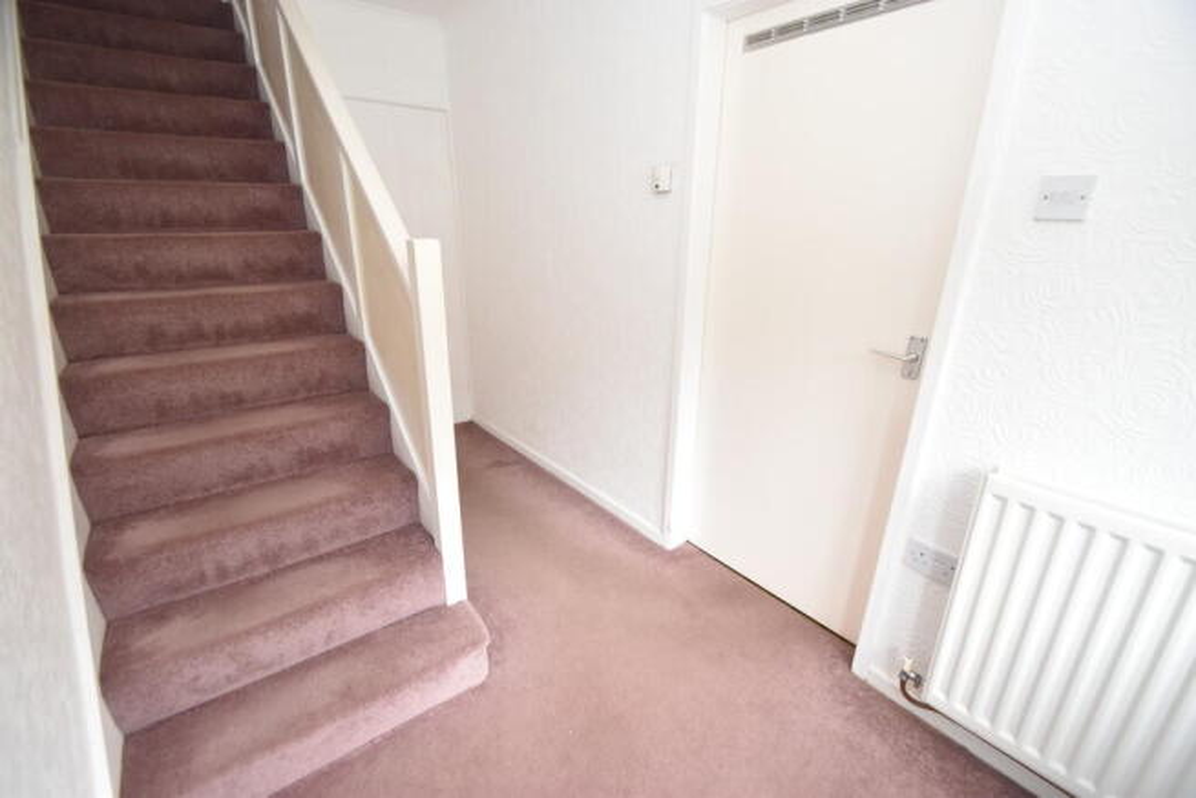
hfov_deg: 100.4
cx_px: 598
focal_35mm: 15
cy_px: 399
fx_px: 498
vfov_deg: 77.4
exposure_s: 1/100
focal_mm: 10
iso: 800
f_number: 5
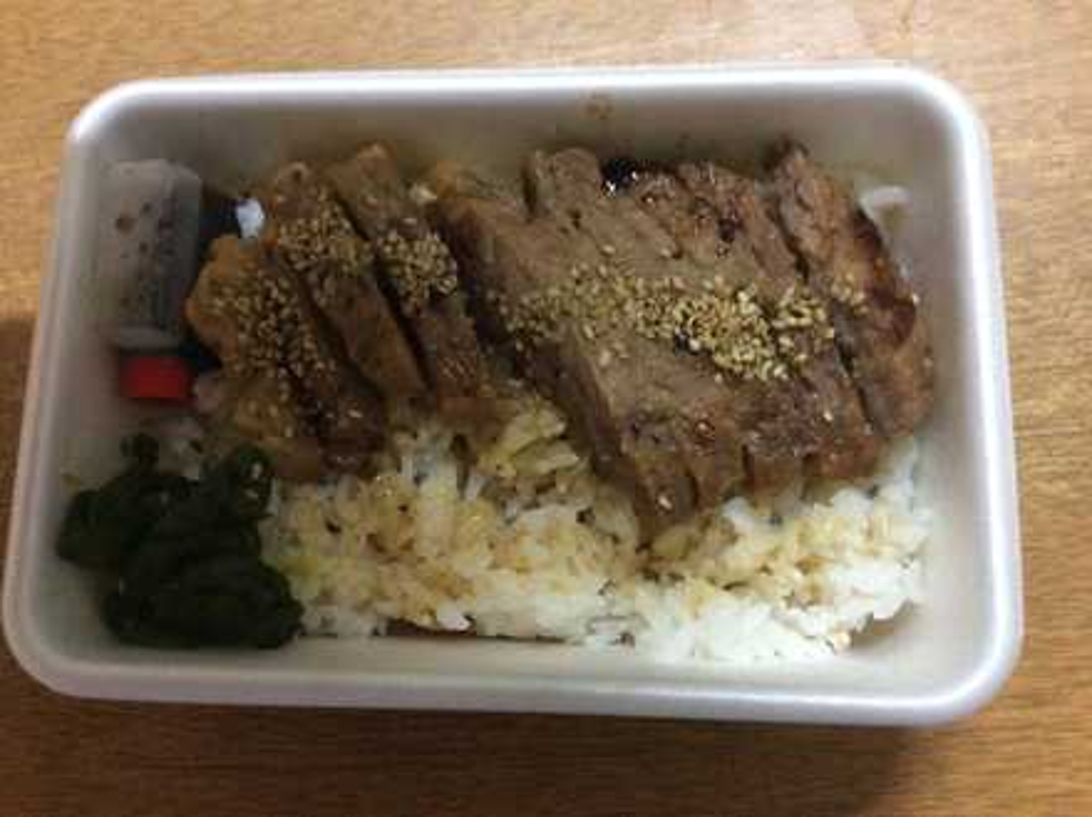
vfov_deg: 44.1
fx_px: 1008
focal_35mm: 32
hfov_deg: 56.9
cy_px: 408
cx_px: 546
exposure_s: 1/20
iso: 250
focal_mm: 3.3
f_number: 2.4
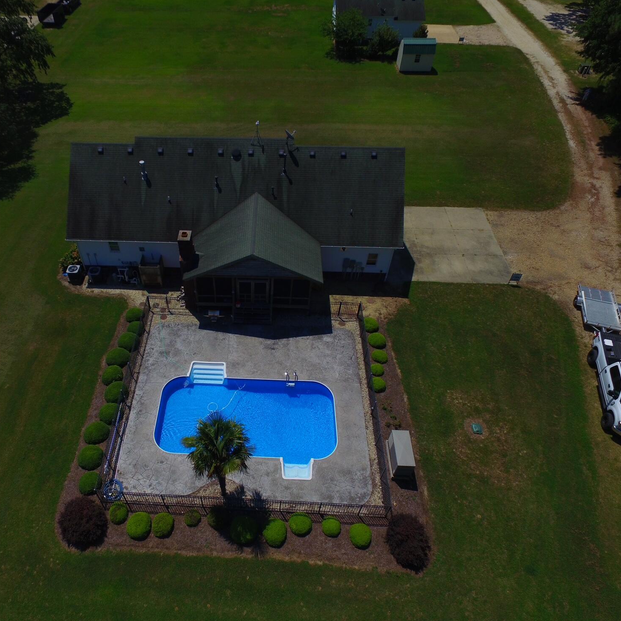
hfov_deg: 64.4
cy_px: 314
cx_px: 247
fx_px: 487
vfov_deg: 65.0
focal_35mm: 24
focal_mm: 3.61
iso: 100
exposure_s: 1/3077
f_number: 2.8
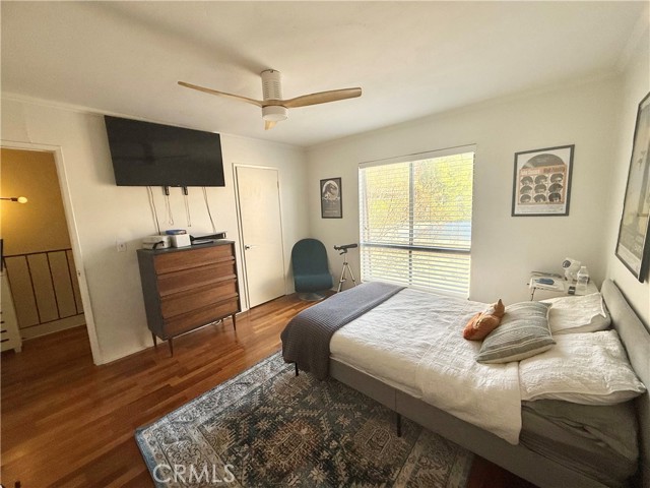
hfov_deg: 102.1
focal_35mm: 14
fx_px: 263
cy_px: 244
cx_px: 325
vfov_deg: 85.7
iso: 64
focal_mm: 2.22
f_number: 2.2
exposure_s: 1/126
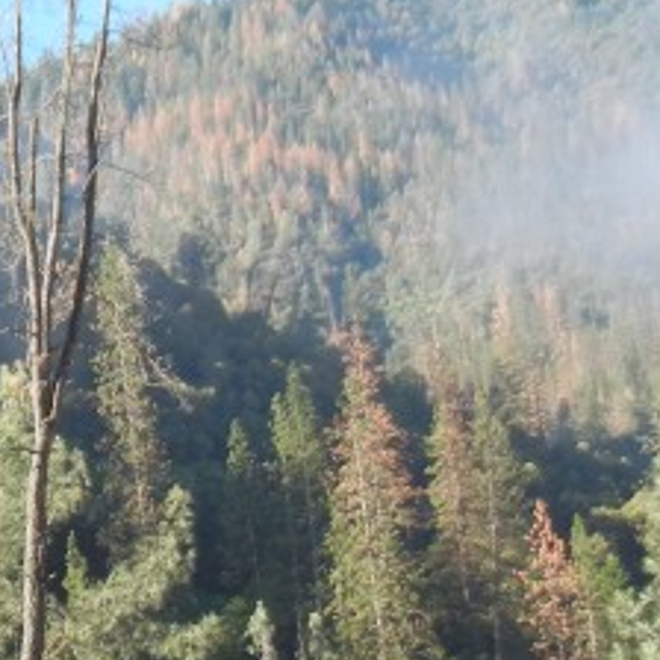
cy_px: 359
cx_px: -298
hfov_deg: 13.6
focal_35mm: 121
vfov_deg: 14.4
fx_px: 2610
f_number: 3.5
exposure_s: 1/317
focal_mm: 5.4
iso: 160
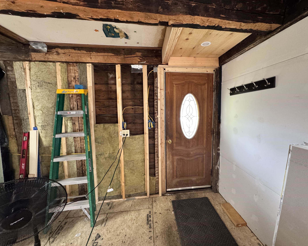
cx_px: 168
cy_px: 120
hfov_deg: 96.5
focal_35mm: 15
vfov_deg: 84.0
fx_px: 137
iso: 640
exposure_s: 1/60
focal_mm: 2.22
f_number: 2.2
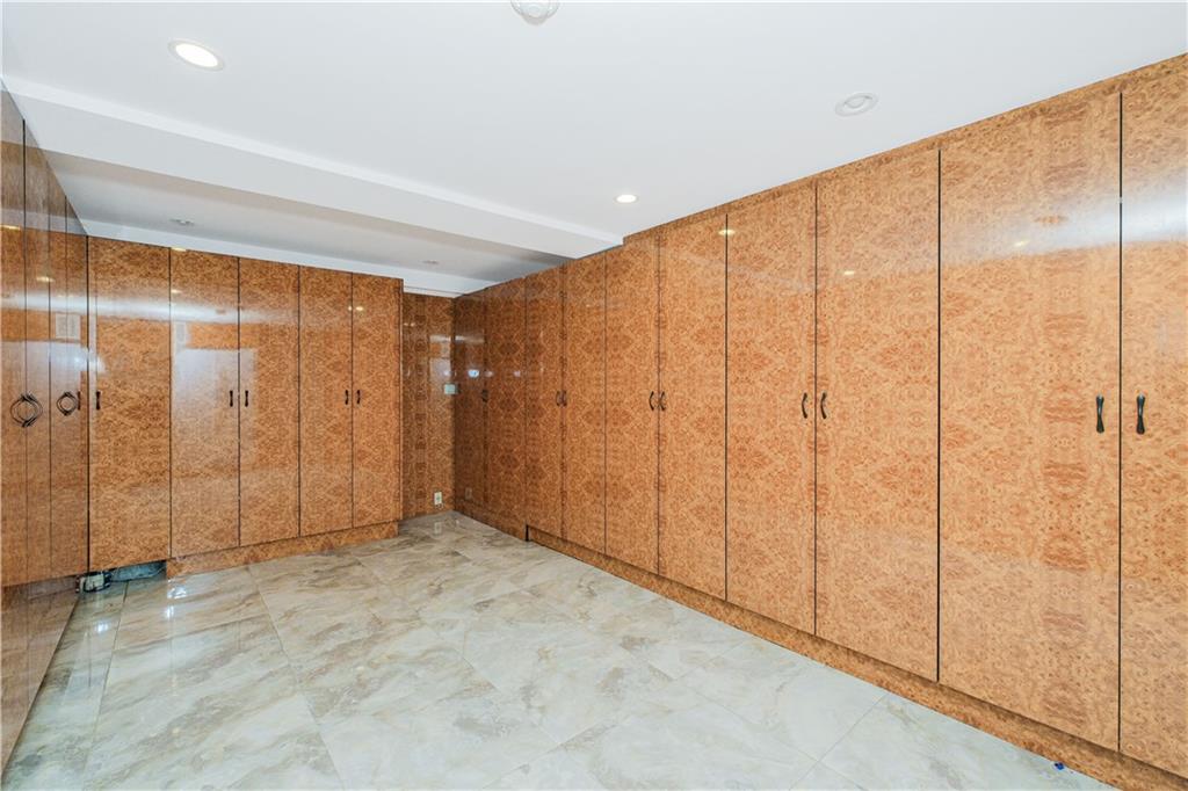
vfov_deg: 77.3
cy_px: 396
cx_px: 594
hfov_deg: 100.4
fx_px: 495
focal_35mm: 15
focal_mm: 10
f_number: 8
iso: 800
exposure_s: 1/60
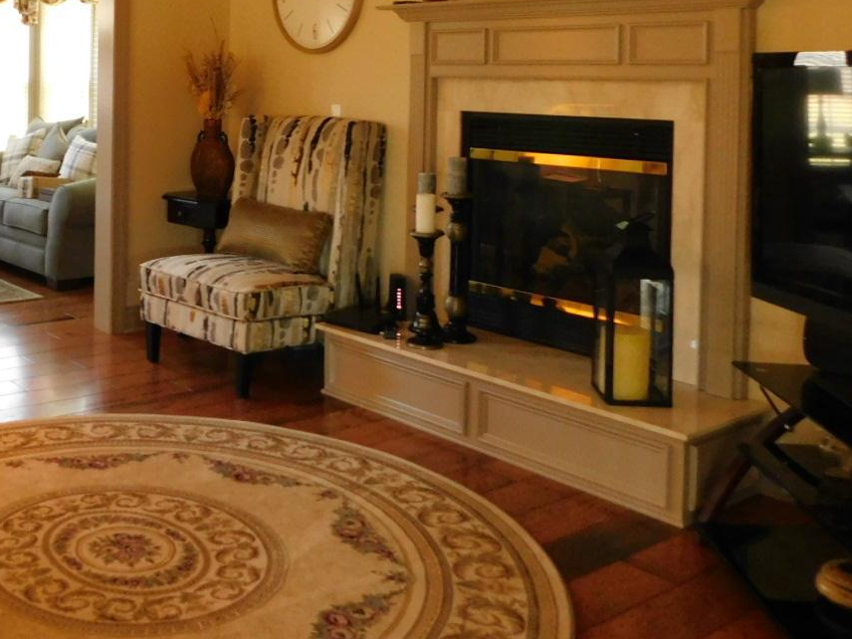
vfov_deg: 32.3
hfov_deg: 41.9
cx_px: 168
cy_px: 90
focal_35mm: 43
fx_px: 1058
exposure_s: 1/15
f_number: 3
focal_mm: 4
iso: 400
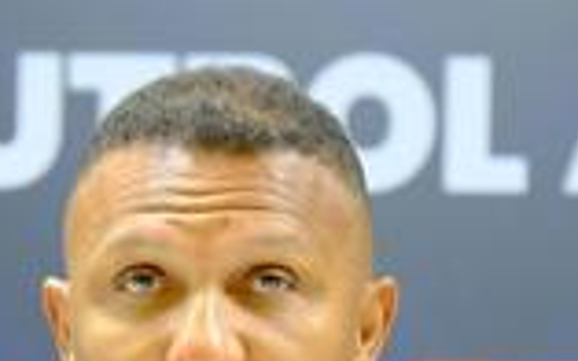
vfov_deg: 2.6
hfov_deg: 4.2
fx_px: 7905
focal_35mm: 502
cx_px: 208
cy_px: 630
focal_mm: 83.8
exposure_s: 1/250
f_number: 2.8
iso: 6400
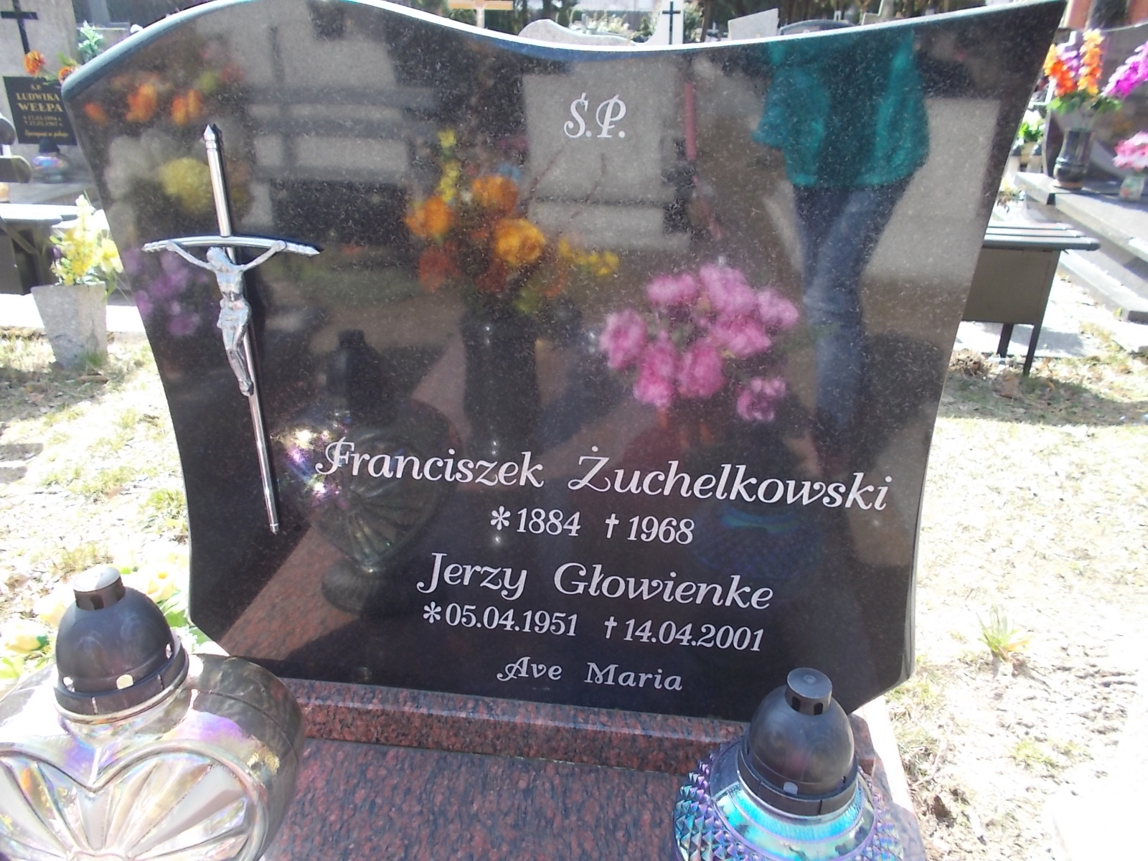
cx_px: 574
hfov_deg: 67.3
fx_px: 862
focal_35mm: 26
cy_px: 430
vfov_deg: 53.1
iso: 80
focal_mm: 4.6
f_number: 3.2
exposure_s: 1/160
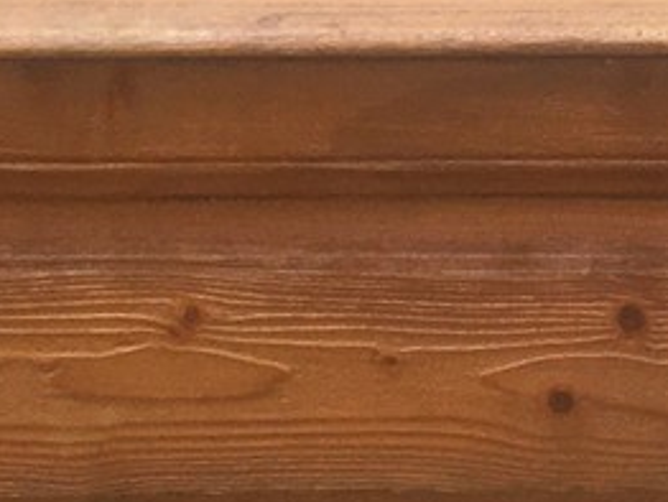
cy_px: -4
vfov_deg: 8.9
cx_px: 1252
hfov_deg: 11.0
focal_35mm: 166
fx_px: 3206
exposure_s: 1/100
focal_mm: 4.15
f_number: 2.2
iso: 40
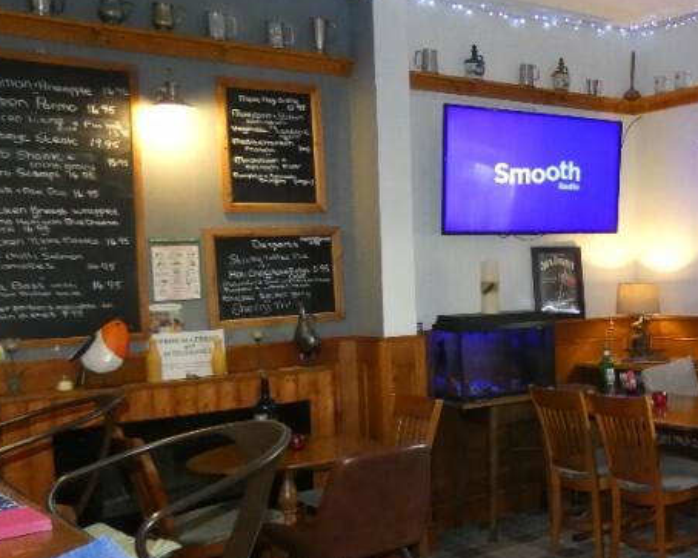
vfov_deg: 34.1
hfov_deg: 37.1
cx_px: 715
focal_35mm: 44
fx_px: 909
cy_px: 298
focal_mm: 3.6
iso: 640
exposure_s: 1/50
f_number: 2.8
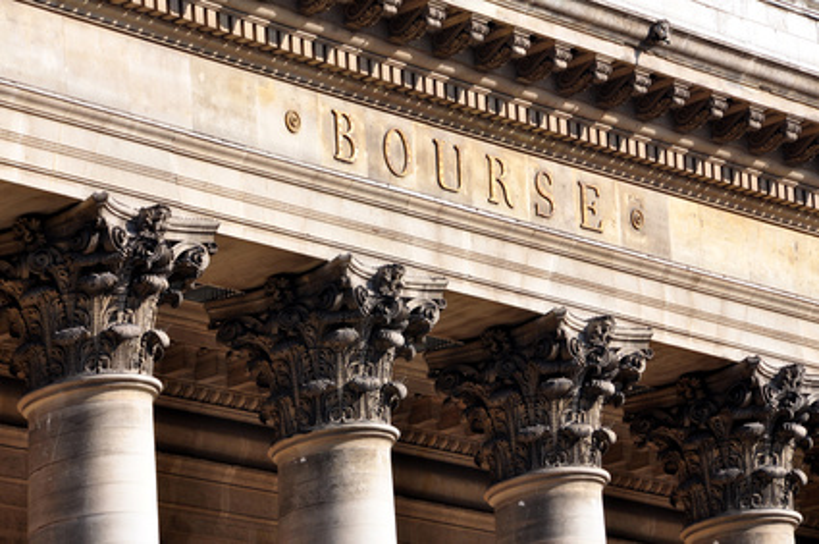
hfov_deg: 10.6
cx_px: 410
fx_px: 4429
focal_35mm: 195
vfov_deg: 7.0
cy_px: 272
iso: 200
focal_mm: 130
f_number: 10
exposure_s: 1/250
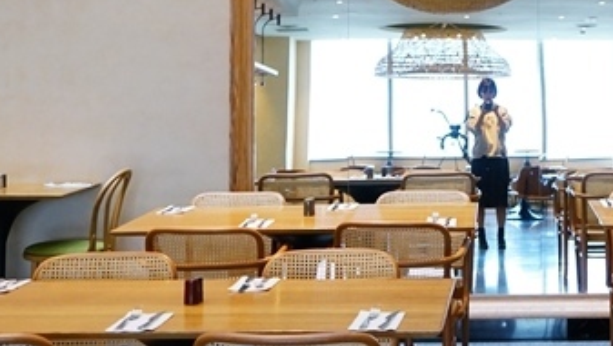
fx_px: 1415
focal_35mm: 87
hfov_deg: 24.0
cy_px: 3
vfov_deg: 13.7
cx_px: 500
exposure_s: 1/60
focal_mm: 35
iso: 1250
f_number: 4
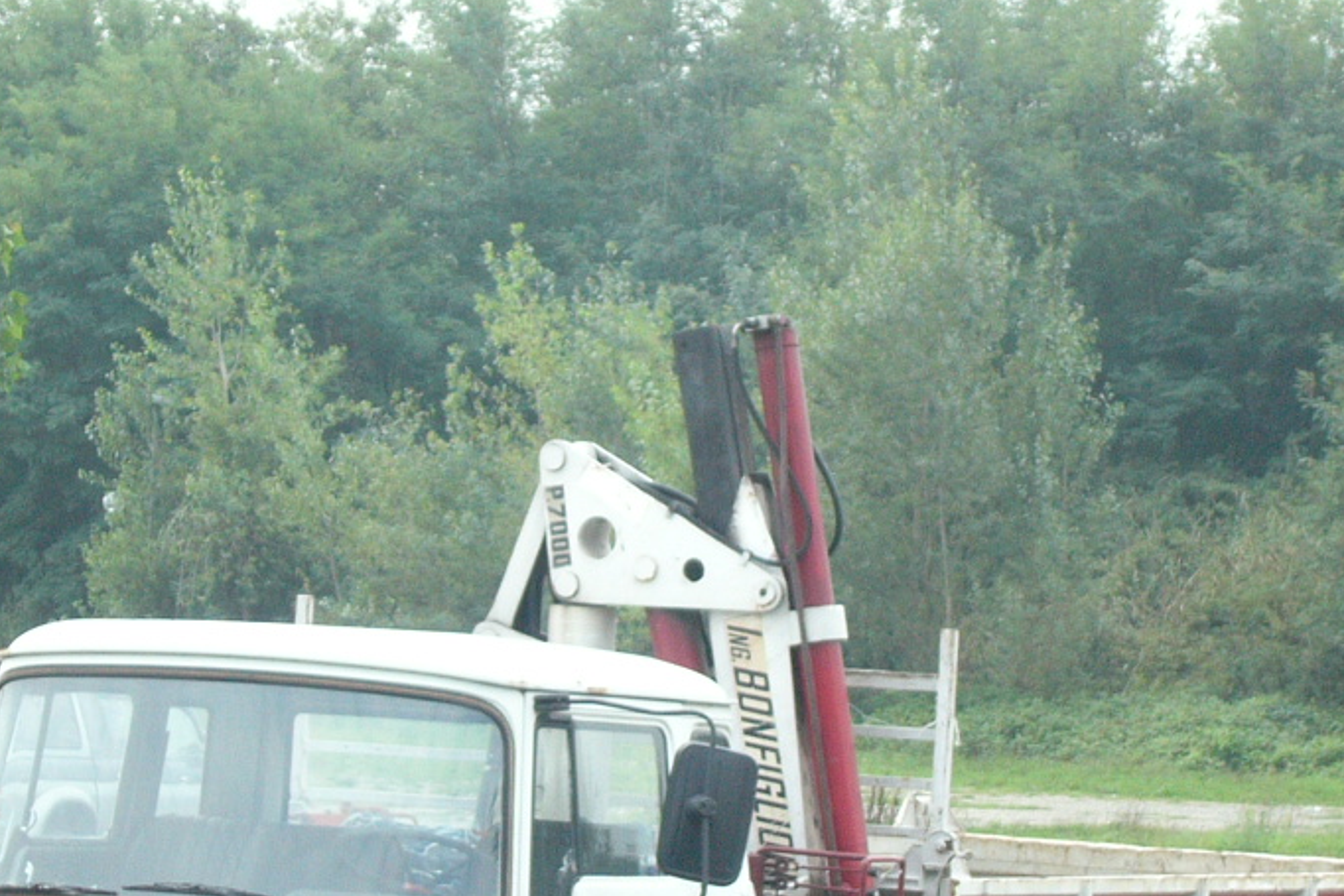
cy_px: 526
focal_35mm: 205
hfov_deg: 10.0
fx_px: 7654
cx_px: 571
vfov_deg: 6.7
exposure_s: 1/100
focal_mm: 17.4
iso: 100
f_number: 4.9
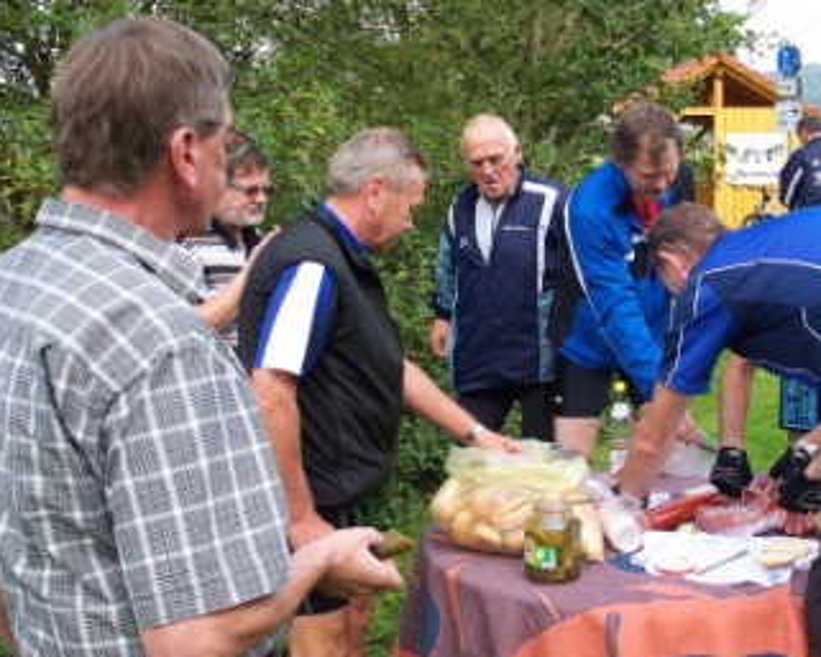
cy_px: 368
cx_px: 522
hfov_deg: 37.8
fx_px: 1191
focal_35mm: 49
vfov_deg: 30.8
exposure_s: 1/200
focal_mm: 7.54
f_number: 2.8
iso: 64
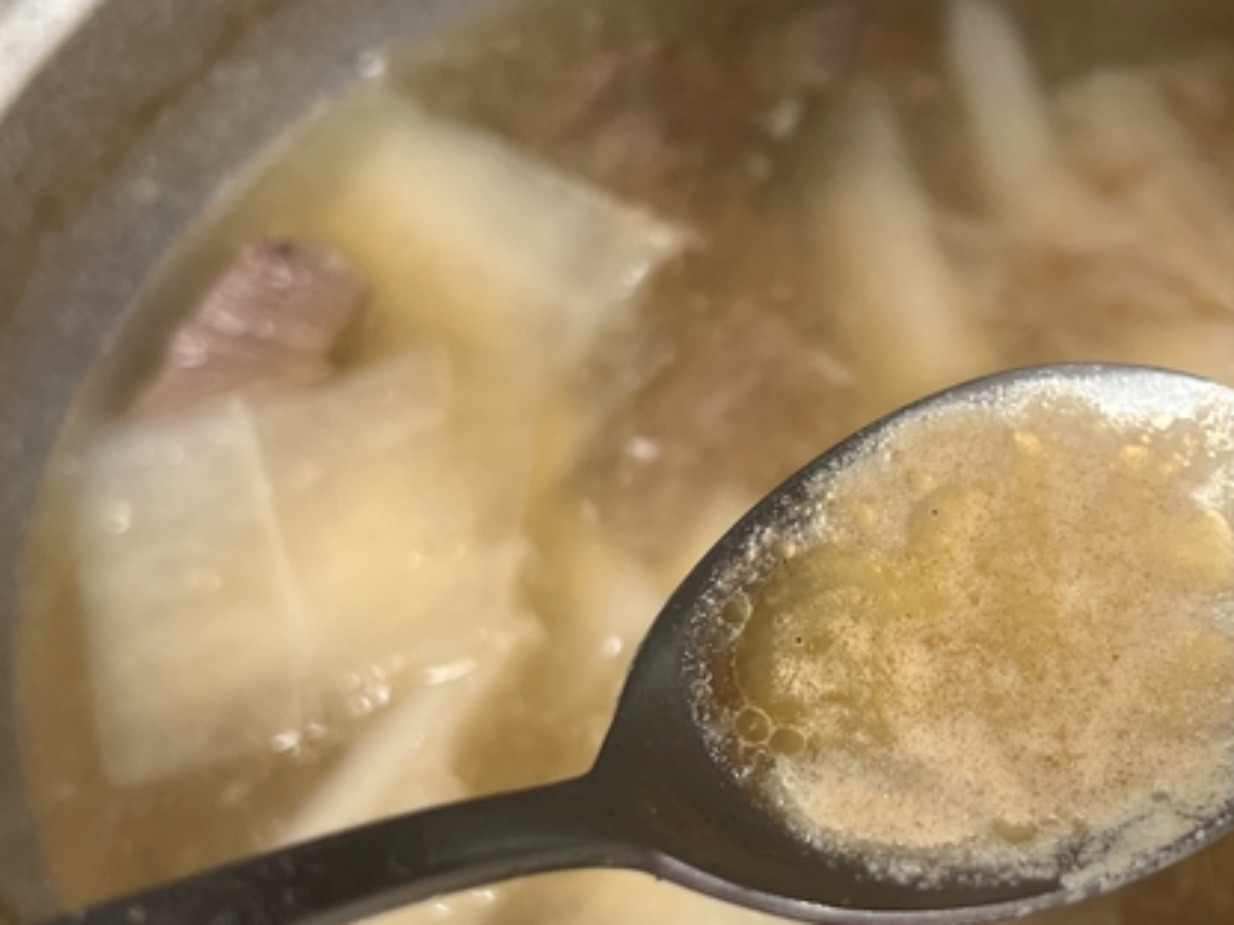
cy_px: 578
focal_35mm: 63
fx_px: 2246
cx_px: 923
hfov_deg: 30.2
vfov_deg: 23.2
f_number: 1.5
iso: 80
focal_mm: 5.7
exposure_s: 1/60
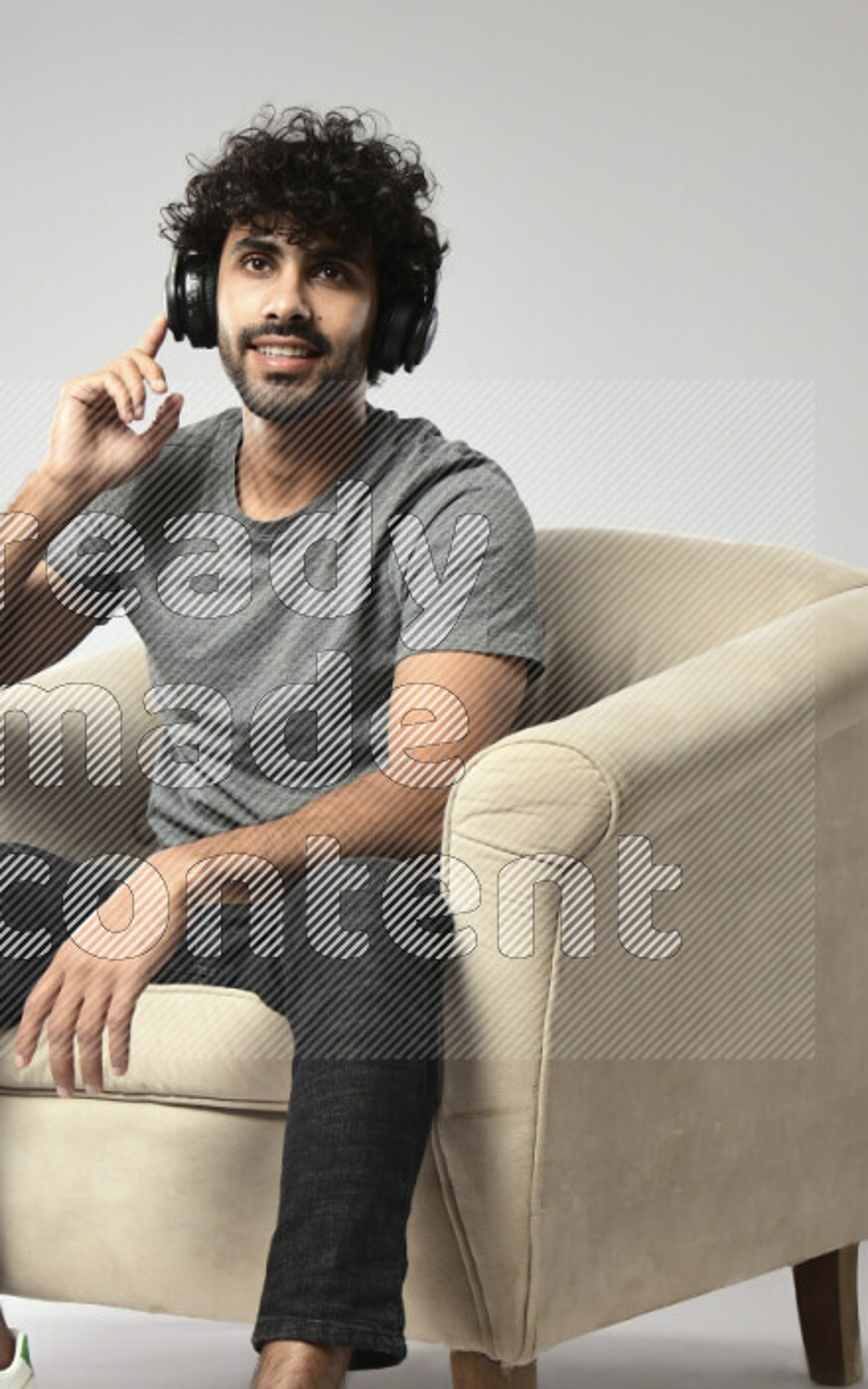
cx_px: 322
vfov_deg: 31.1
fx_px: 2498
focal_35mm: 66
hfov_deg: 19.7
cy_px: 720
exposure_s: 1/125
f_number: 5
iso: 400
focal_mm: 38
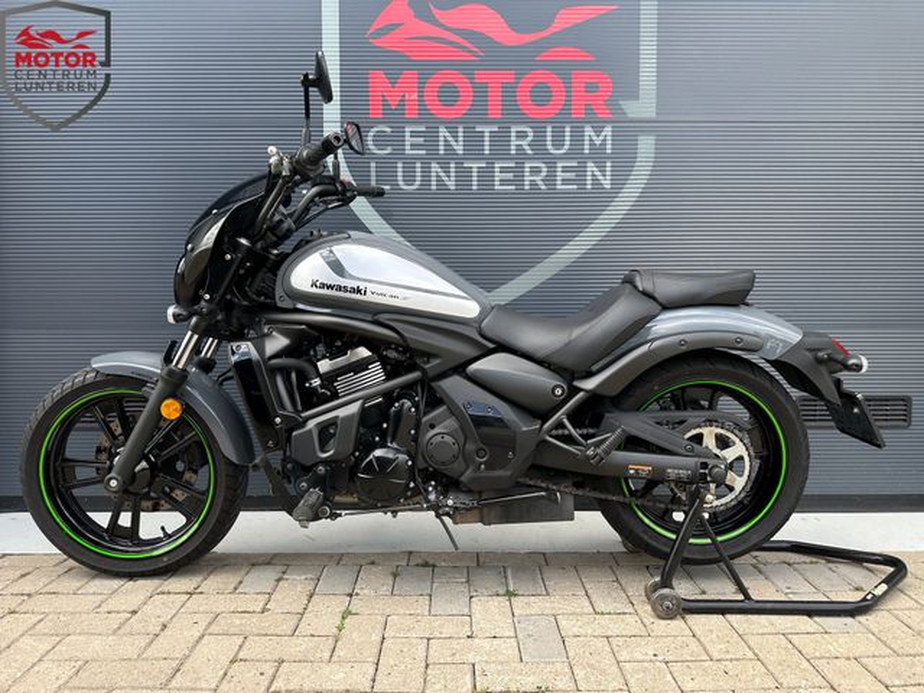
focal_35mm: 24
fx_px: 641
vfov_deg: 56.8
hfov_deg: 71.6
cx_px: 462
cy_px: 346
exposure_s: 1/580
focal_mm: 6.86
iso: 80
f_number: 1.78
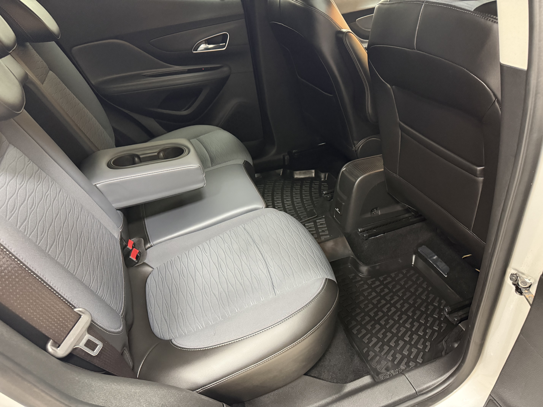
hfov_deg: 71.6
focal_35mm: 24
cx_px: 272
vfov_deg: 56.8
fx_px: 376
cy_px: 204
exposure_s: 1/33
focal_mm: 6.76
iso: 800
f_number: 1.78
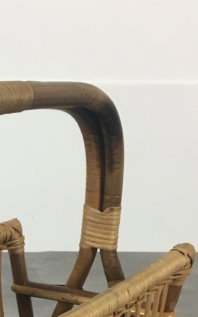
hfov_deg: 13.3
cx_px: -69
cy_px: 395
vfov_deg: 20.4
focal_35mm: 94
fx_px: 812
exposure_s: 1/33
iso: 50
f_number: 2.2
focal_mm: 4.15
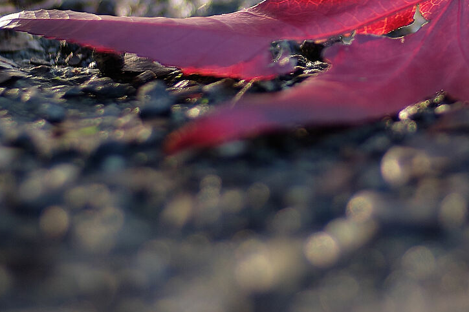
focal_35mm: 424
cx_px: 497
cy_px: -20
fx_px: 5522
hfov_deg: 4.9
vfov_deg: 3.2
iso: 200
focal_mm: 85
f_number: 1.3
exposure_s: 1/500
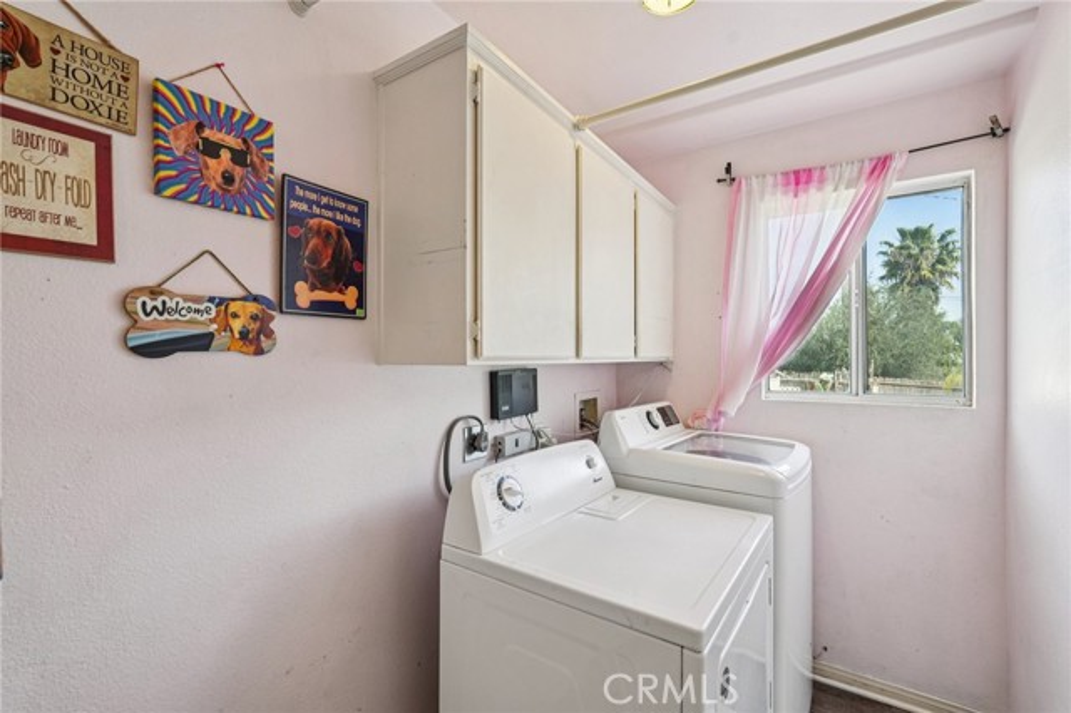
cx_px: 536
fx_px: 491
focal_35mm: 16
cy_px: 356
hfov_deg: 95.0
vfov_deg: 72.0
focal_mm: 16.5
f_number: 6.7
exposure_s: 1/45
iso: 400
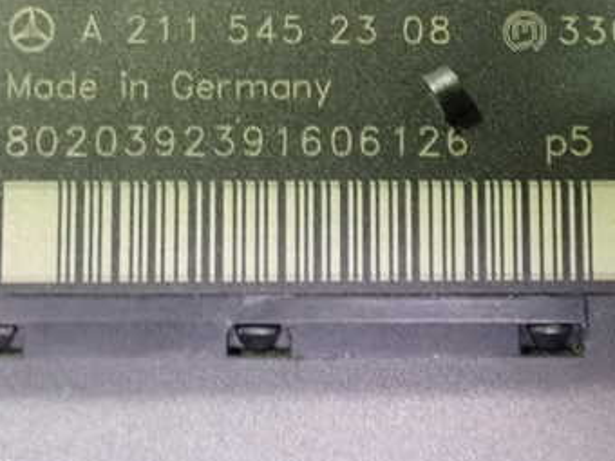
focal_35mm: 53
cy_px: 114
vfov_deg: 27.1
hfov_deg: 36.1
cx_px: 355
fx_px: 942
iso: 1600
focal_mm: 5.4
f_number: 2.3
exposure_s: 1/15
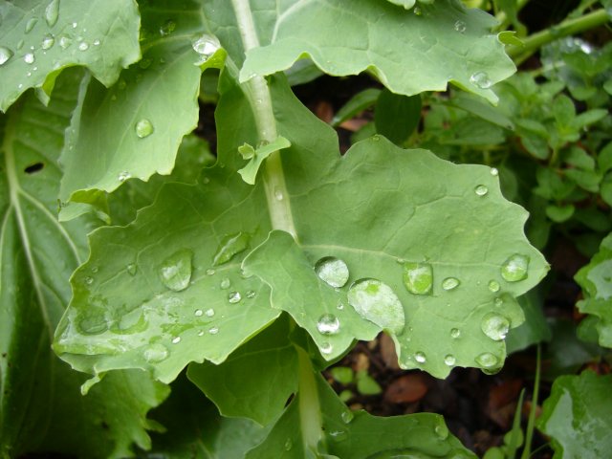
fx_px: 619
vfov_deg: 40.7
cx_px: 306
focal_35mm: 35
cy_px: 230
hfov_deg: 52.6
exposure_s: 1/80
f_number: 2.8
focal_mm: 5.8
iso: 100
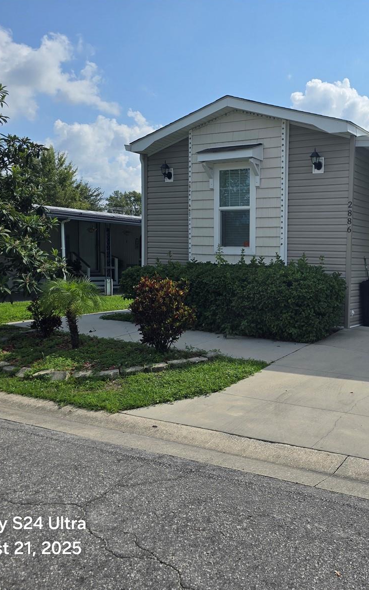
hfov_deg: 36.5
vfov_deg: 58.1
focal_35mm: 33
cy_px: 296
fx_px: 531
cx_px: 314
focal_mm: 6.3
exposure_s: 1/1265
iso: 12
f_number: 1.7
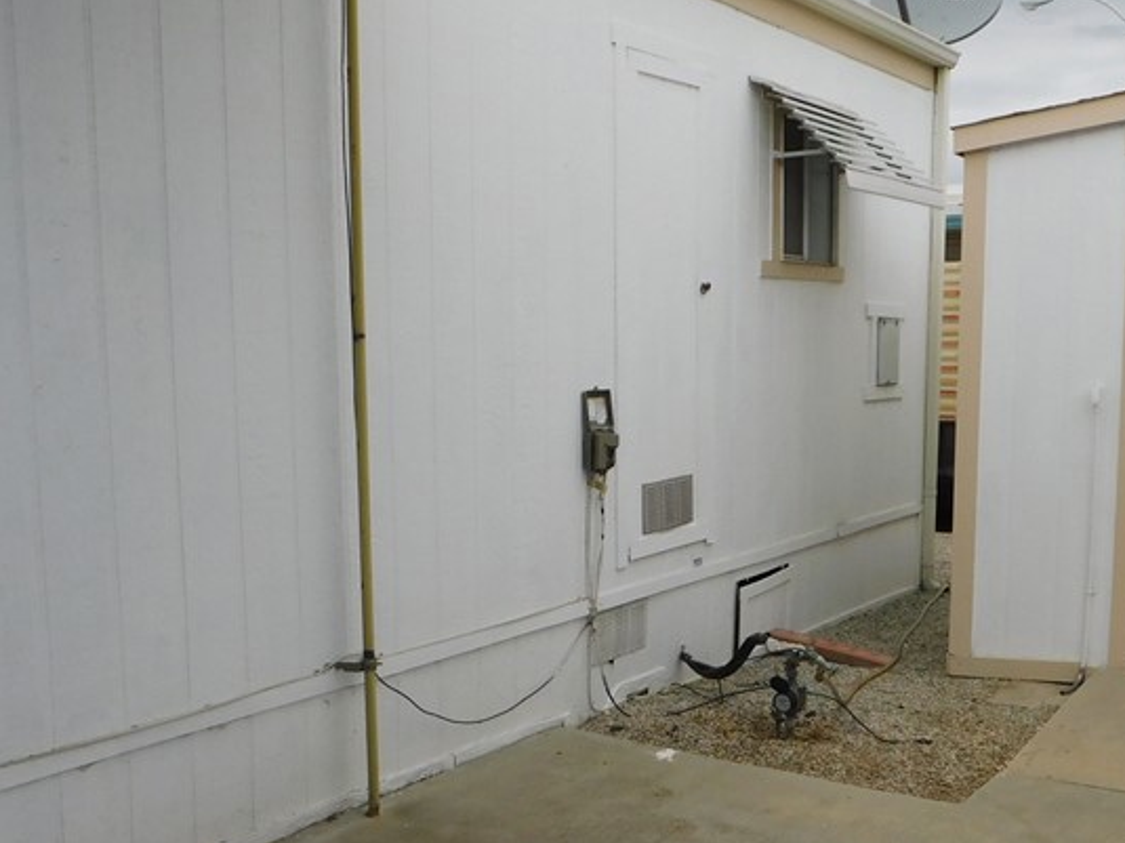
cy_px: 563
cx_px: 669
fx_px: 1430
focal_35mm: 44
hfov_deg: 42.8
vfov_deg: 32.6
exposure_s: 1/1250
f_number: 3
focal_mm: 4
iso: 125
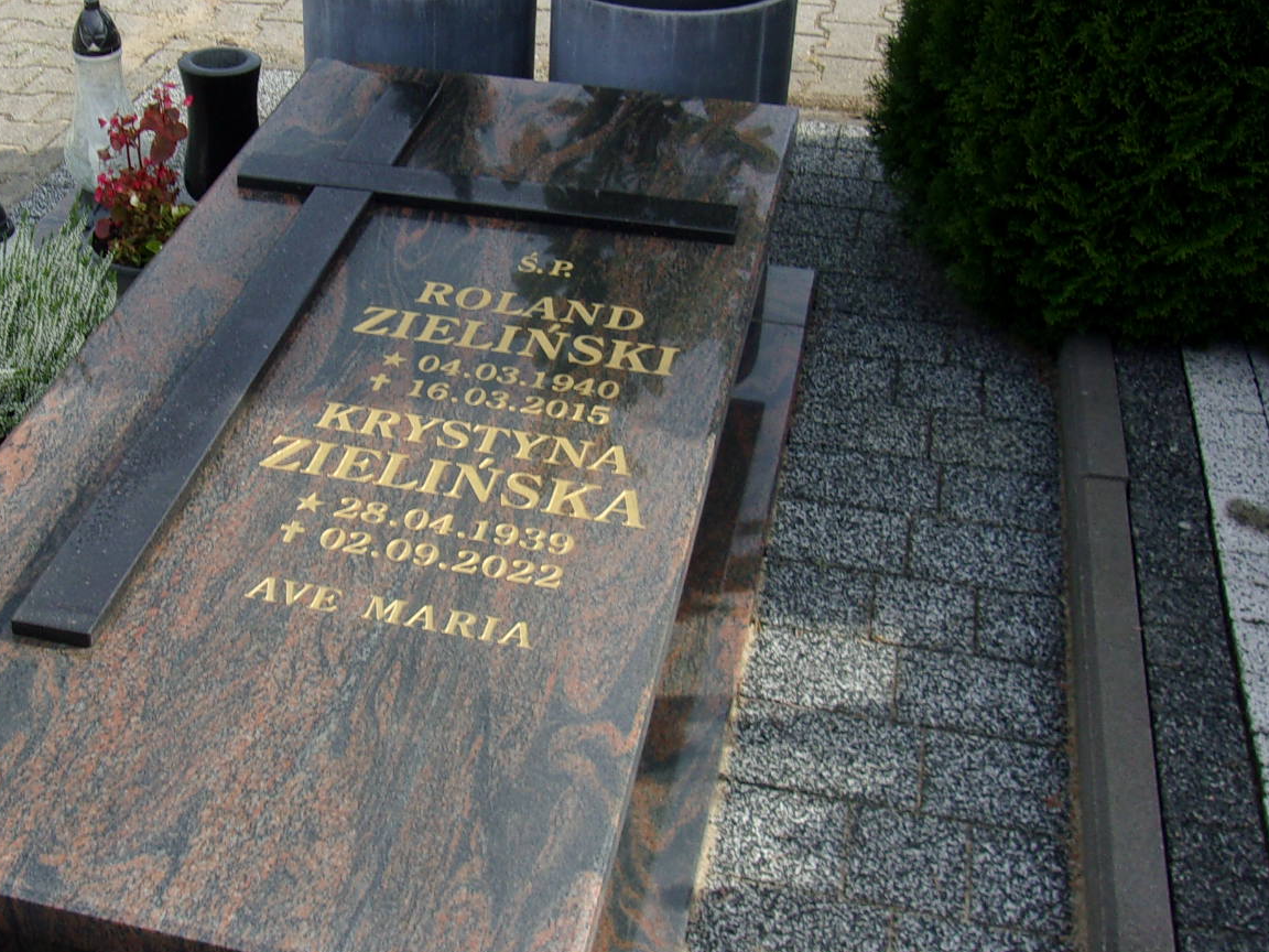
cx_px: 409
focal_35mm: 48
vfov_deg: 30.2
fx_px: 1760
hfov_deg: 39.1
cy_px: 404
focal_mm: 4.9
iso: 80
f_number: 10.4
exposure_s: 1/56
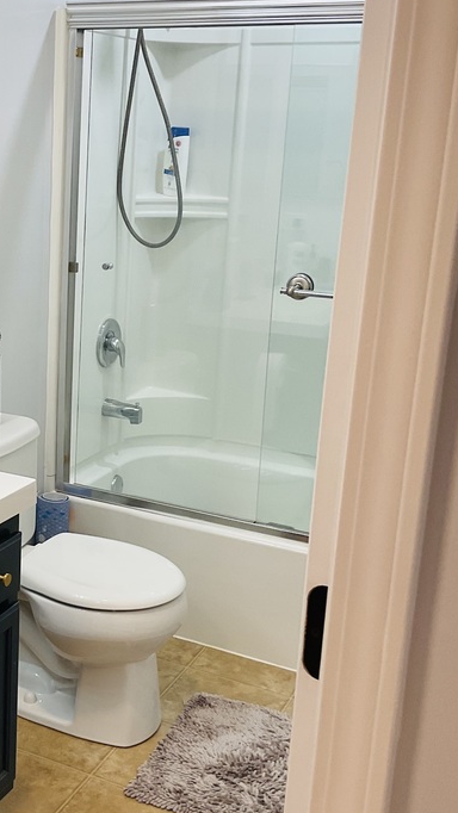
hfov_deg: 23.3
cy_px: 398
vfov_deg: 41.3
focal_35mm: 50
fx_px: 1079
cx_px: 47
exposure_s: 1/120
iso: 64
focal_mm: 3
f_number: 1.8
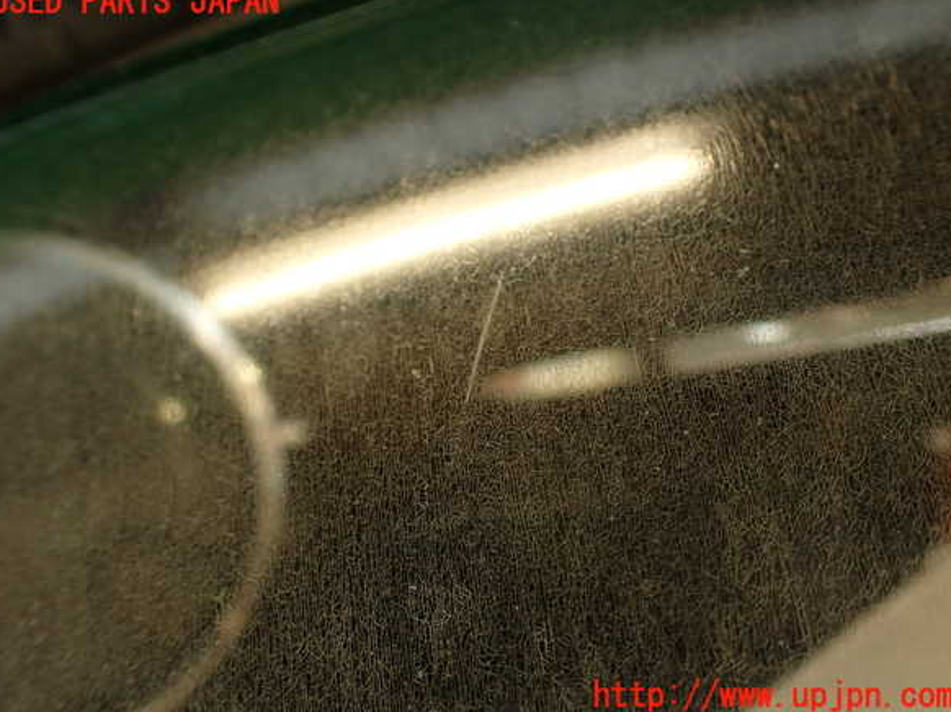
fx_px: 906
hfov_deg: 55.4
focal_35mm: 33
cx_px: 472
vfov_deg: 42.9
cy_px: 349
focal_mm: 5.79
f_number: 2.4
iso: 160
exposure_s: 1/60
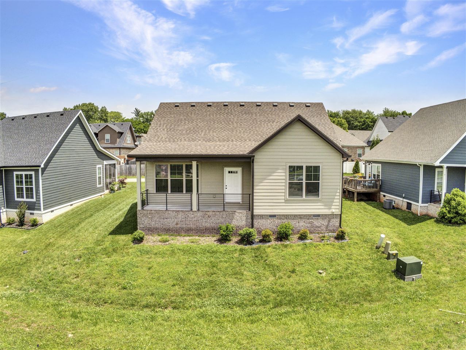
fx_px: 323
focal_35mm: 24
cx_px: 233
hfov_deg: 71.5
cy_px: 175
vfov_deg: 56.9
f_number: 2.4
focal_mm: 4
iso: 164
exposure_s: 1/3800
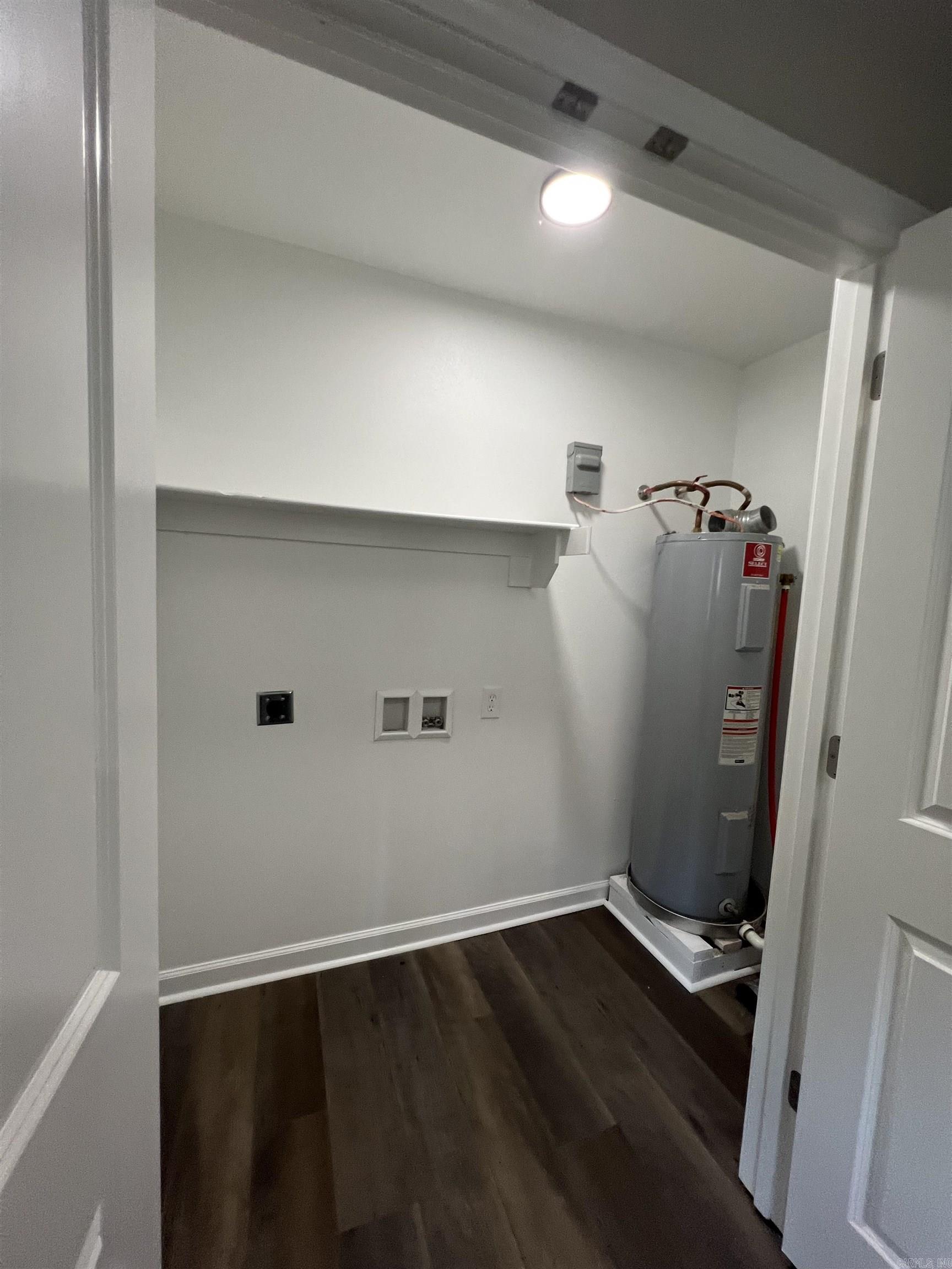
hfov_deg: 89.9
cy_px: 634
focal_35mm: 13
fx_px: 477
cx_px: 476
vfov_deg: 106.2
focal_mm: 1.57
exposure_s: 1/120
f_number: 1.8
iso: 200
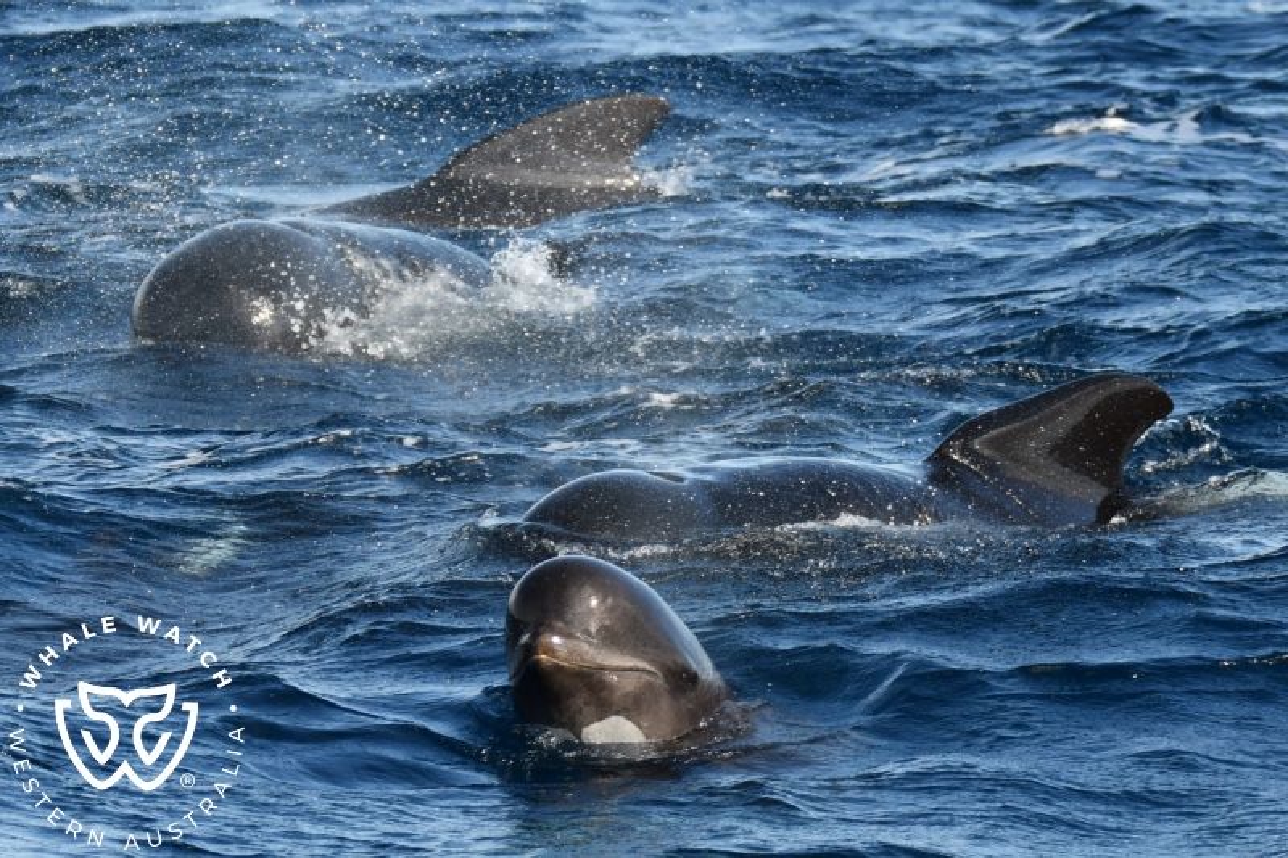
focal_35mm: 405
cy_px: 429
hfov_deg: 5.1
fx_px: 14486
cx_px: 644
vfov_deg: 3.4
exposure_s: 1/1600
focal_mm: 270
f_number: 6.3
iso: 400
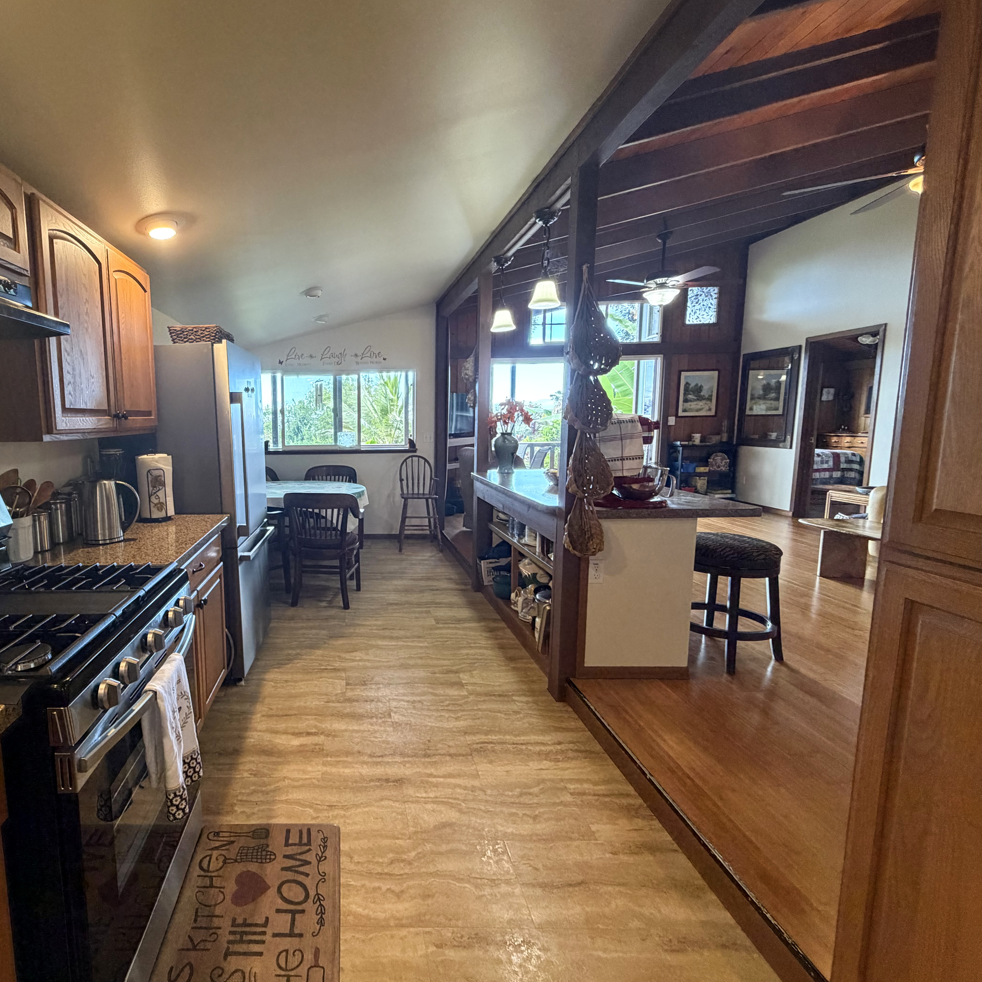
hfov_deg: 81.5
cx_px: 339
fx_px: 546
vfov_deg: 84.0
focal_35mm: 17
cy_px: 488
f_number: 2.2
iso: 400
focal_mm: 2.22
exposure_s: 1/60
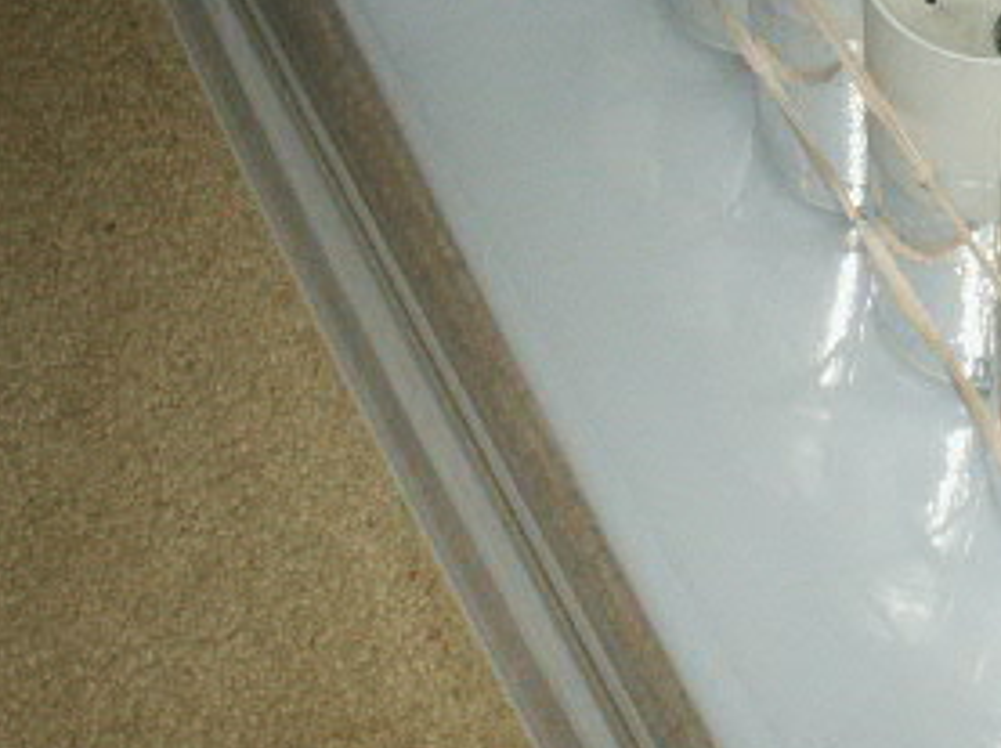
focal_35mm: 81
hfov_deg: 23.1
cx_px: 1012
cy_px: 101
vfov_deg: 17.9
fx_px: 2339
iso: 200
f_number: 6.7
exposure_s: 1/45
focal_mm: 7.18
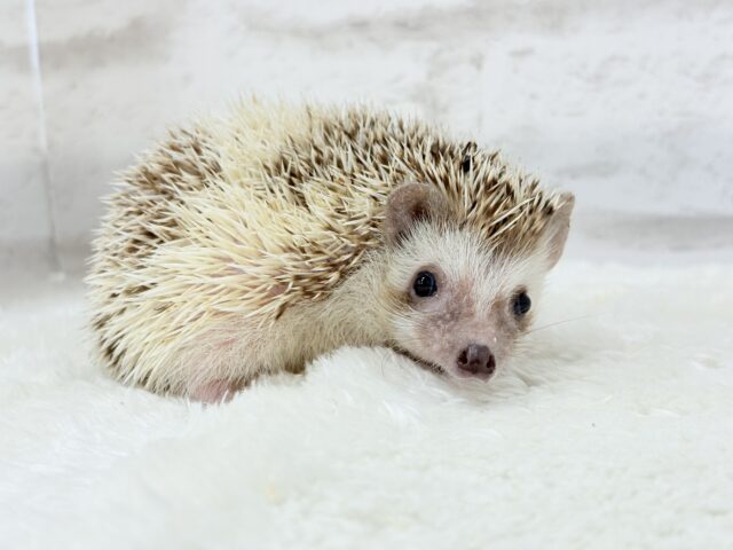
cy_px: 275
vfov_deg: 28.0
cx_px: 366
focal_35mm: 52
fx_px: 1101
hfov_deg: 36.8
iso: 40
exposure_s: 1/50
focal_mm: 5.96
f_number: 1.6
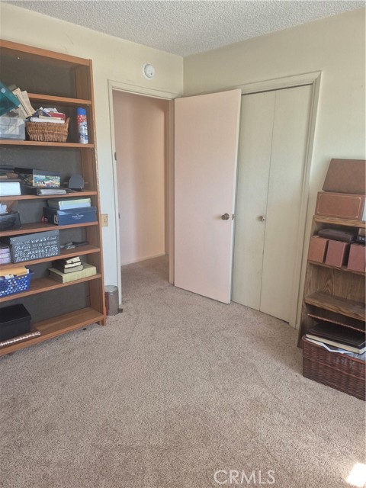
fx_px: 324
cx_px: 183
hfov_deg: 58.9
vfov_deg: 73.9
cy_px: 244
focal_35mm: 23
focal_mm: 5.4
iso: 320
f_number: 1.8
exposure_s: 1/120
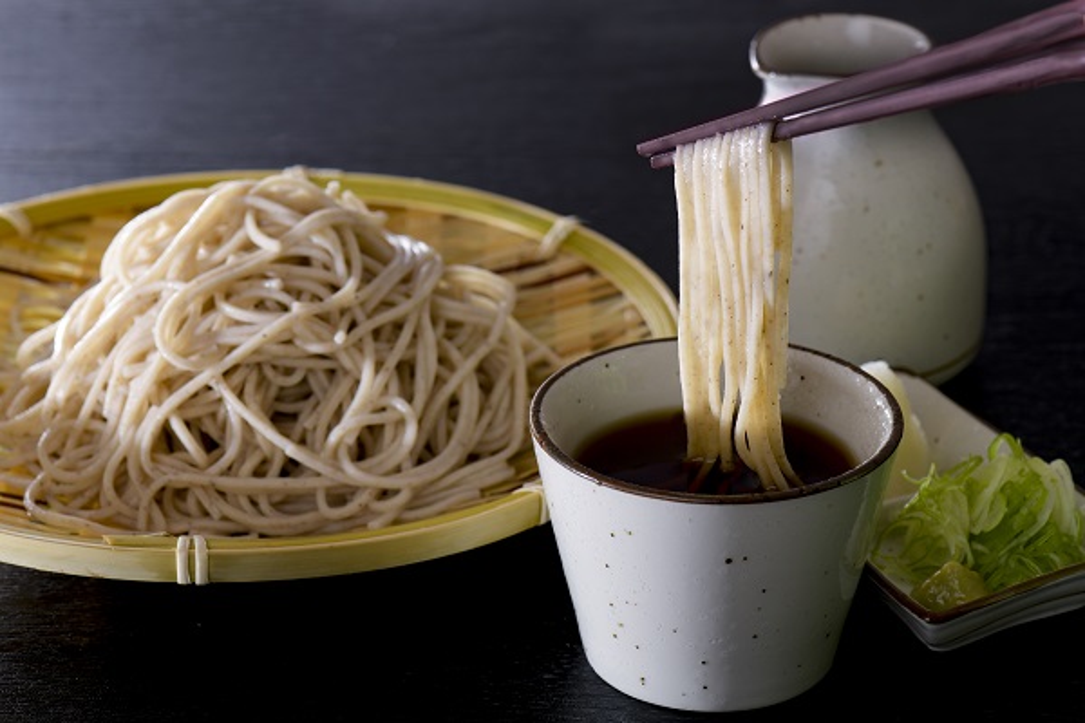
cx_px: 542
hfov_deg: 19.5
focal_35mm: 105
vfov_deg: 13.0
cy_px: 362
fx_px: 3164
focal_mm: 105
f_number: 11
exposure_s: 1/200
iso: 100
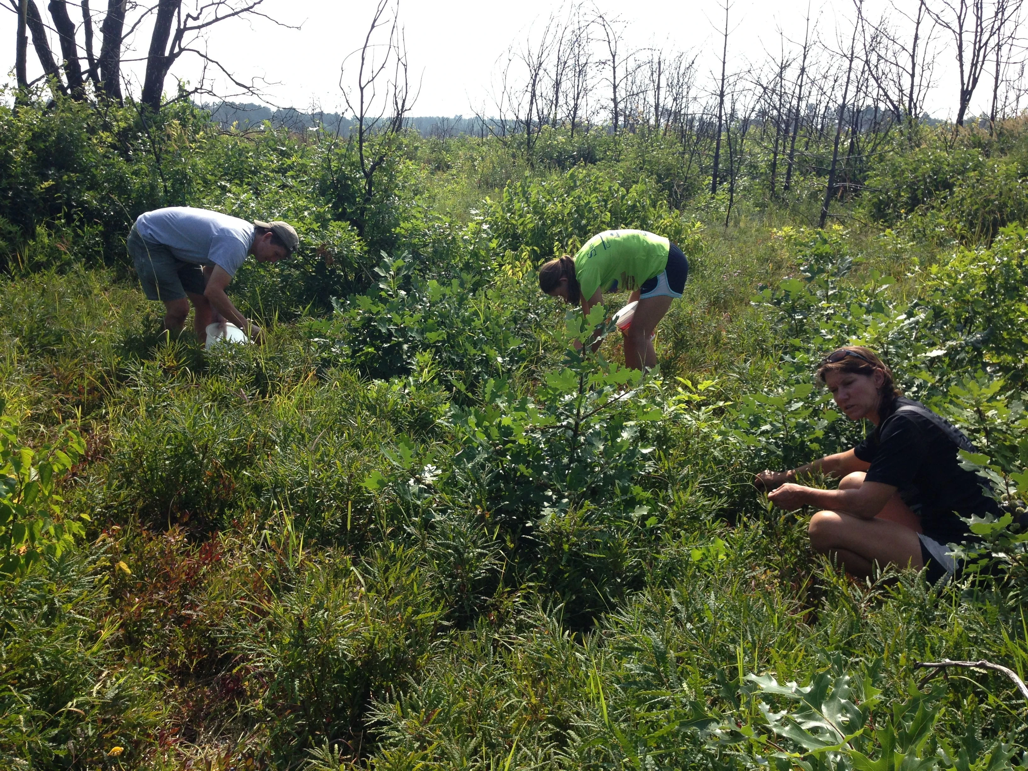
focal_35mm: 33
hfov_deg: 55.4
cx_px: 514
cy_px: 386
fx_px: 980
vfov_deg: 42.9
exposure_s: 1/1205
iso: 64
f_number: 2.4
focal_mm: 4.12
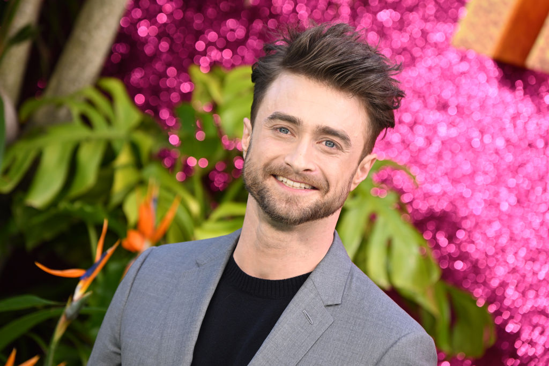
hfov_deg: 8.6
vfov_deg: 5.7
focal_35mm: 240
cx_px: 274
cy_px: 183
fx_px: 3660
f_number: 6.3
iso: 800
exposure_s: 1/320
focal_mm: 240
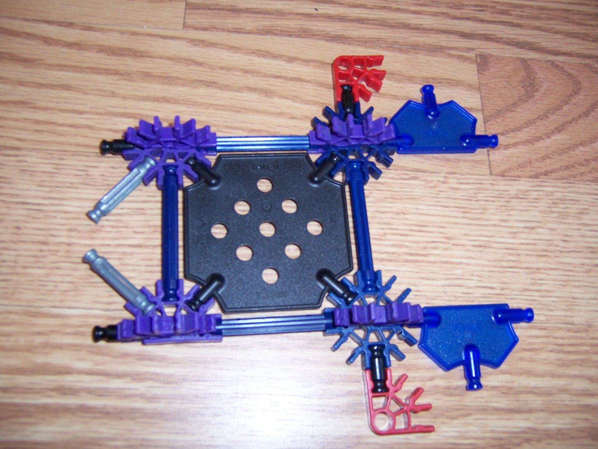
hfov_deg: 55.4
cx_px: 299
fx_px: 570
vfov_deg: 42.9
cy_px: 224
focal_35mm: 33
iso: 140
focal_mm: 5.5
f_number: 2.8
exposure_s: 1/60
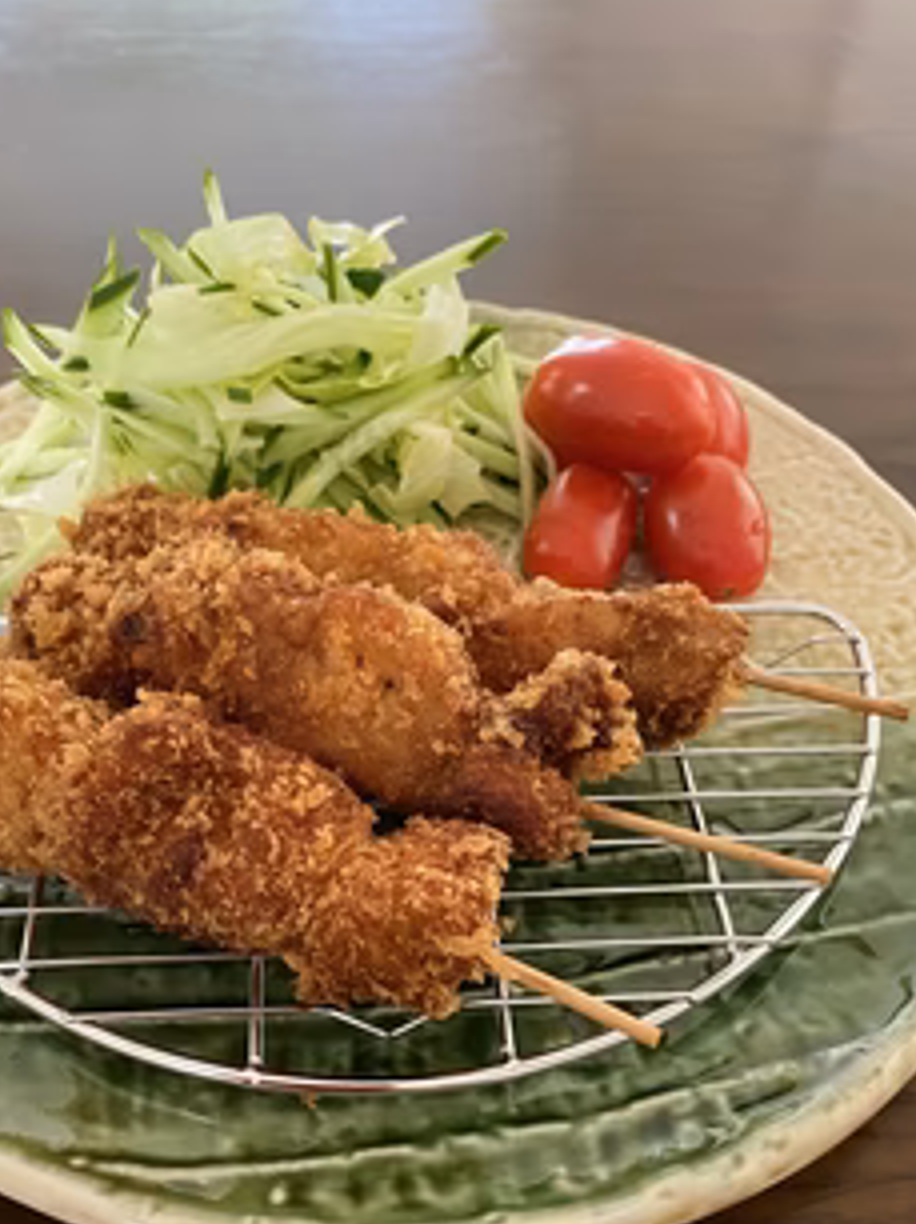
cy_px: 764
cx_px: 340
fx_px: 1201
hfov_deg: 41.4
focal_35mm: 34
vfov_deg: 53.4
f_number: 1.8
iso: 250
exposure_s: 1/60
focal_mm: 4.25
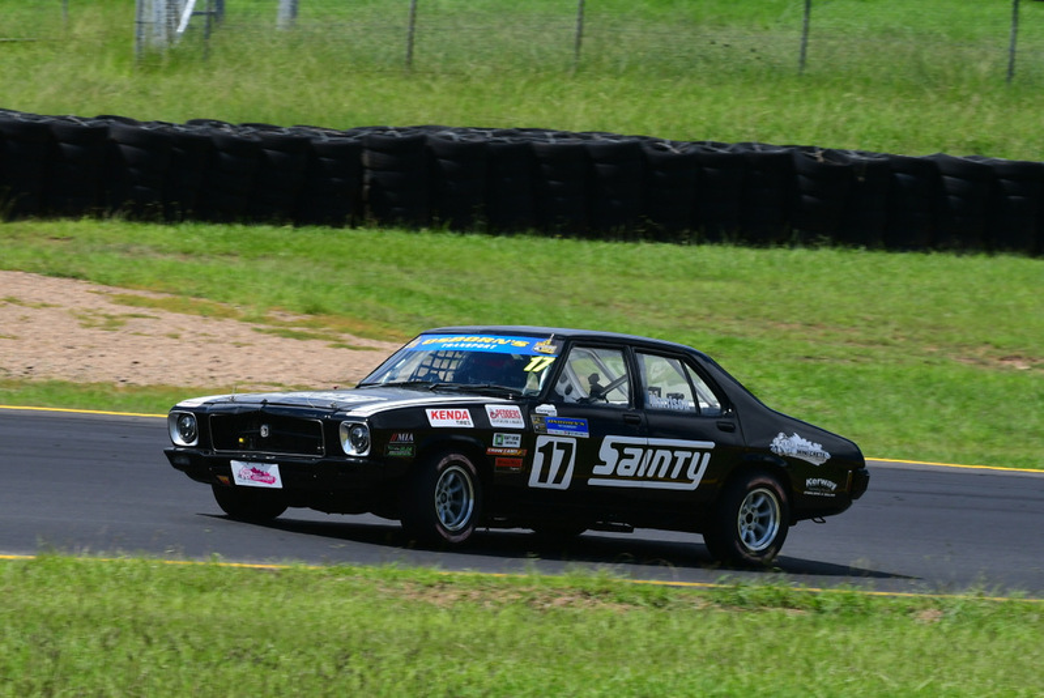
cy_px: 349
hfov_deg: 5.5
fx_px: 10883
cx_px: 522
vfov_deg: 3.7
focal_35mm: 375
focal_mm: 250
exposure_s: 1/500
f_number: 13
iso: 400
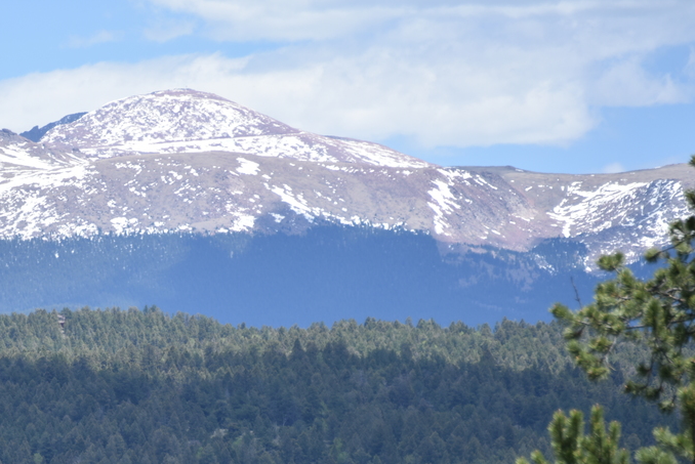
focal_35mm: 434
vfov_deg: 3.2
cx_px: 100
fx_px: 8384
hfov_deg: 4.7
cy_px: 425
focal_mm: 230
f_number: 5.6
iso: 140
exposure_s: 1/500
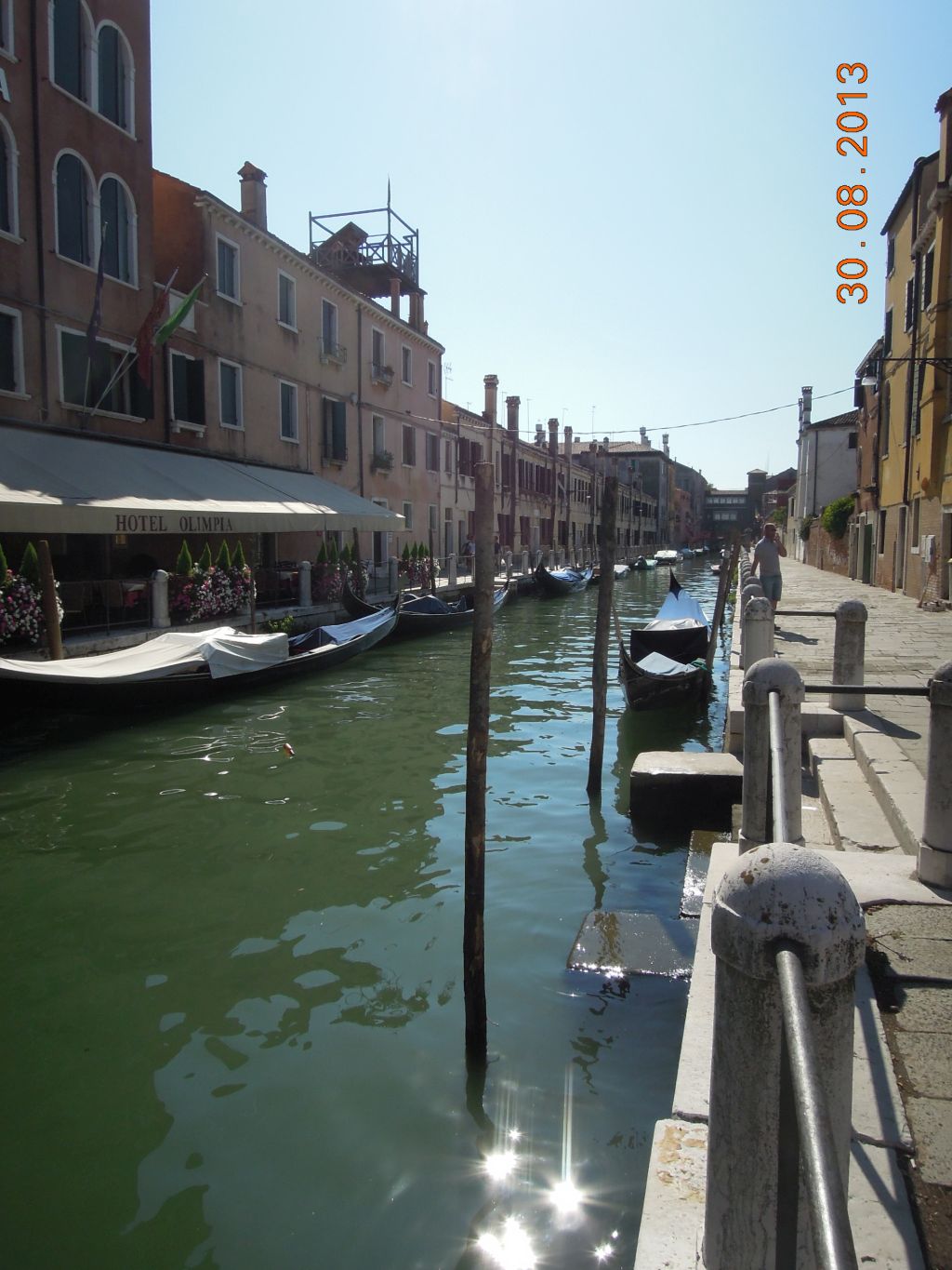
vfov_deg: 71.6
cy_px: 635
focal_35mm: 24
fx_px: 880
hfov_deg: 56.8
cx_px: 476
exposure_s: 1/1250
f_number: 5
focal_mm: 4.3
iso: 160
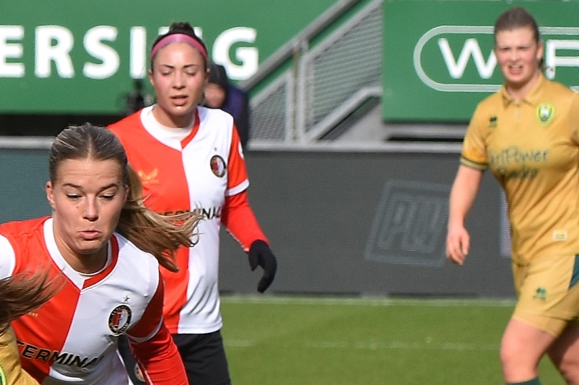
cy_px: 425
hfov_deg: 4.8
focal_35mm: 433
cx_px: 35
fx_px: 6961
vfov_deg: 3.2
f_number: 5
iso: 200
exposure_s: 1/1000
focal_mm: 130
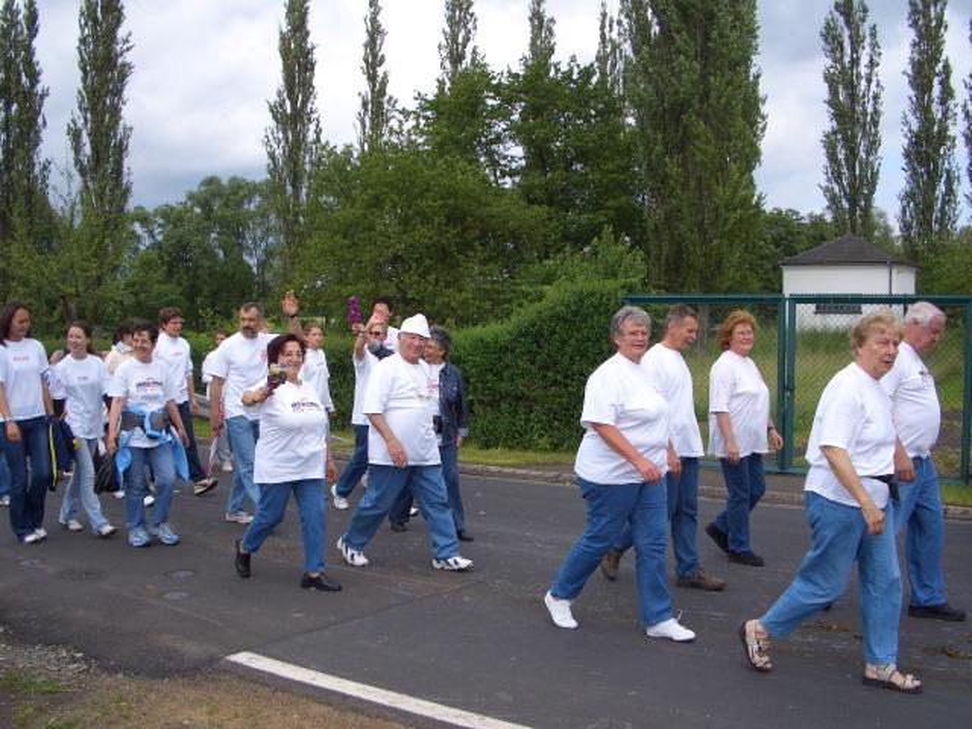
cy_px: 364
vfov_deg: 40.7
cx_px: 486
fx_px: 983
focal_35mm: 35
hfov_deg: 52.6
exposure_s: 1/640
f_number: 4.3
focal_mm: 5.8
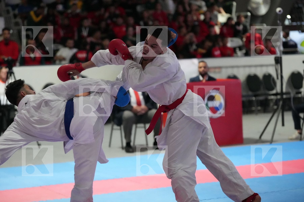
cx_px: 152
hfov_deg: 18.3
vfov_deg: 12.2
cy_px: 101
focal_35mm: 112
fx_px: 946
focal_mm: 112
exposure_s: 1/800
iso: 10000
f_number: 2.8
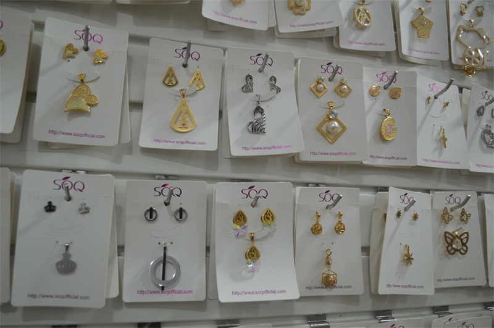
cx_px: 247
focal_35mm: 30
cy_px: 164
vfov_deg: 43.5
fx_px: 411
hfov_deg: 62.0
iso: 400
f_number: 3.8
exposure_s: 1/30
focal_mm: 20
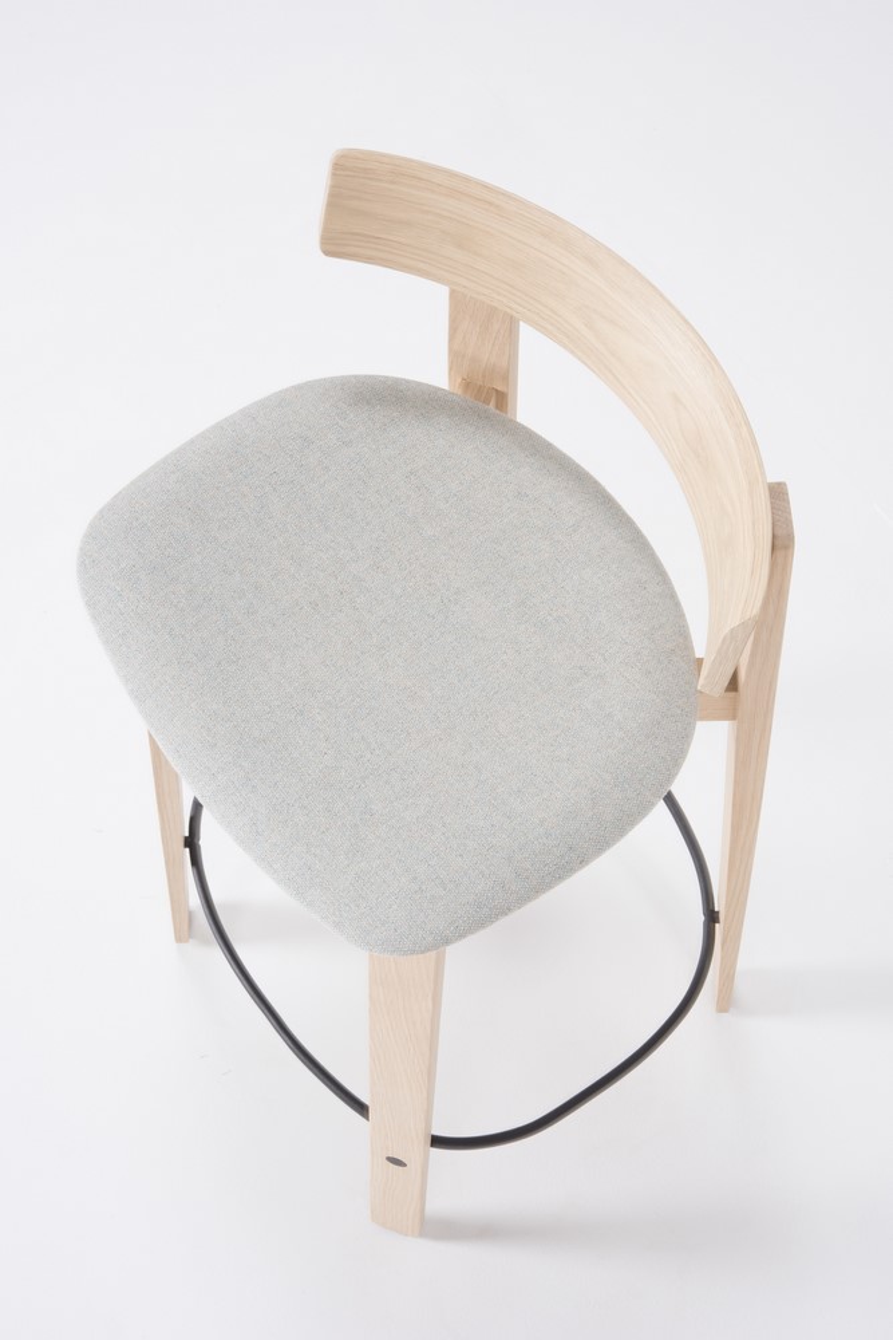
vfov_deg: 33.4
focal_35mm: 60
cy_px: 670
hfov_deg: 22.6
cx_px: 446
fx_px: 2232
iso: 100
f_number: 16
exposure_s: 1/10
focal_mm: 60
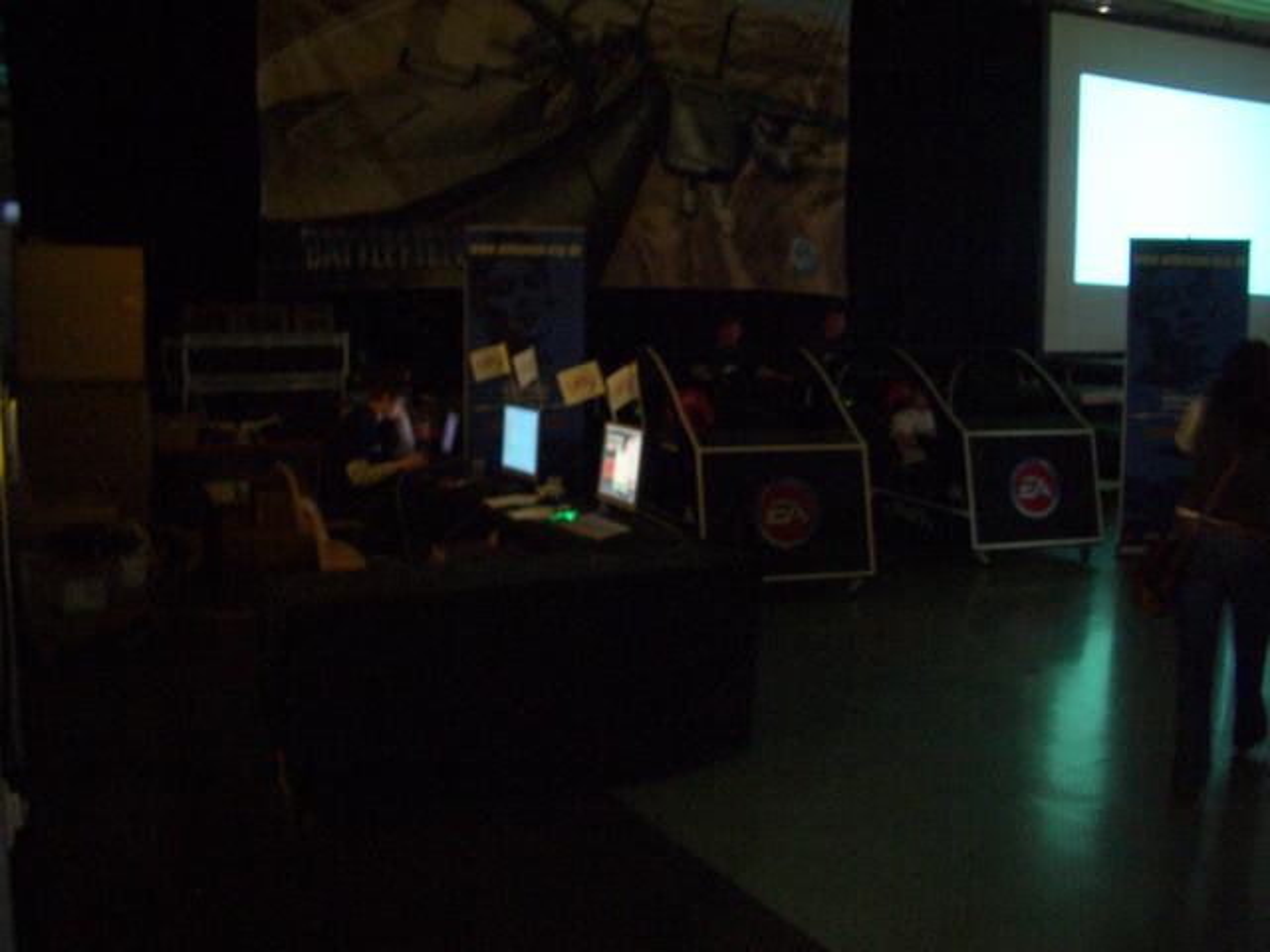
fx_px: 1284
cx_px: 635
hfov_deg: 52.6
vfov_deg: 40.7
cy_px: 476
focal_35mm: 35
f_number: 2.6
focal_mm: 5.8
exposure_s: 1/8
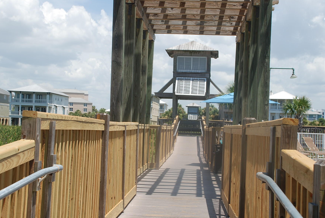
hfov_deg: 34.7
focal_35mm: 58
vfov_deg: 23.6
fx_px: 520
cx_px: 158
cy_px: 119
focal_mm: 35
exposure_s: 1/250
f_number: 8
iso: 100
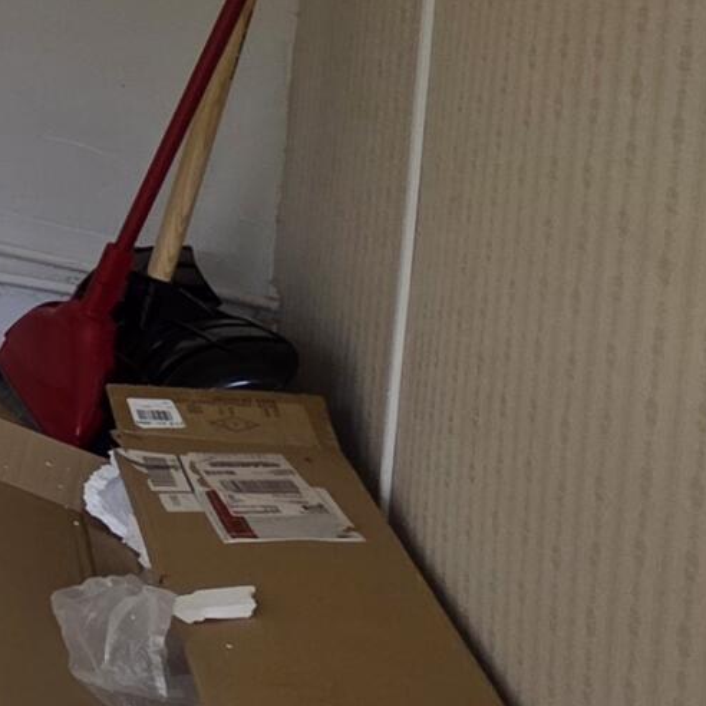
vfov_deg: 21.6
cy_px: -271
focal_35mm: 70
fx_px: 1615
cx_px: -1419
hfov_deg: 11.5
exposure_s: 1/140
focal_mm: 2.2
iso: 40
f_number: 1.9
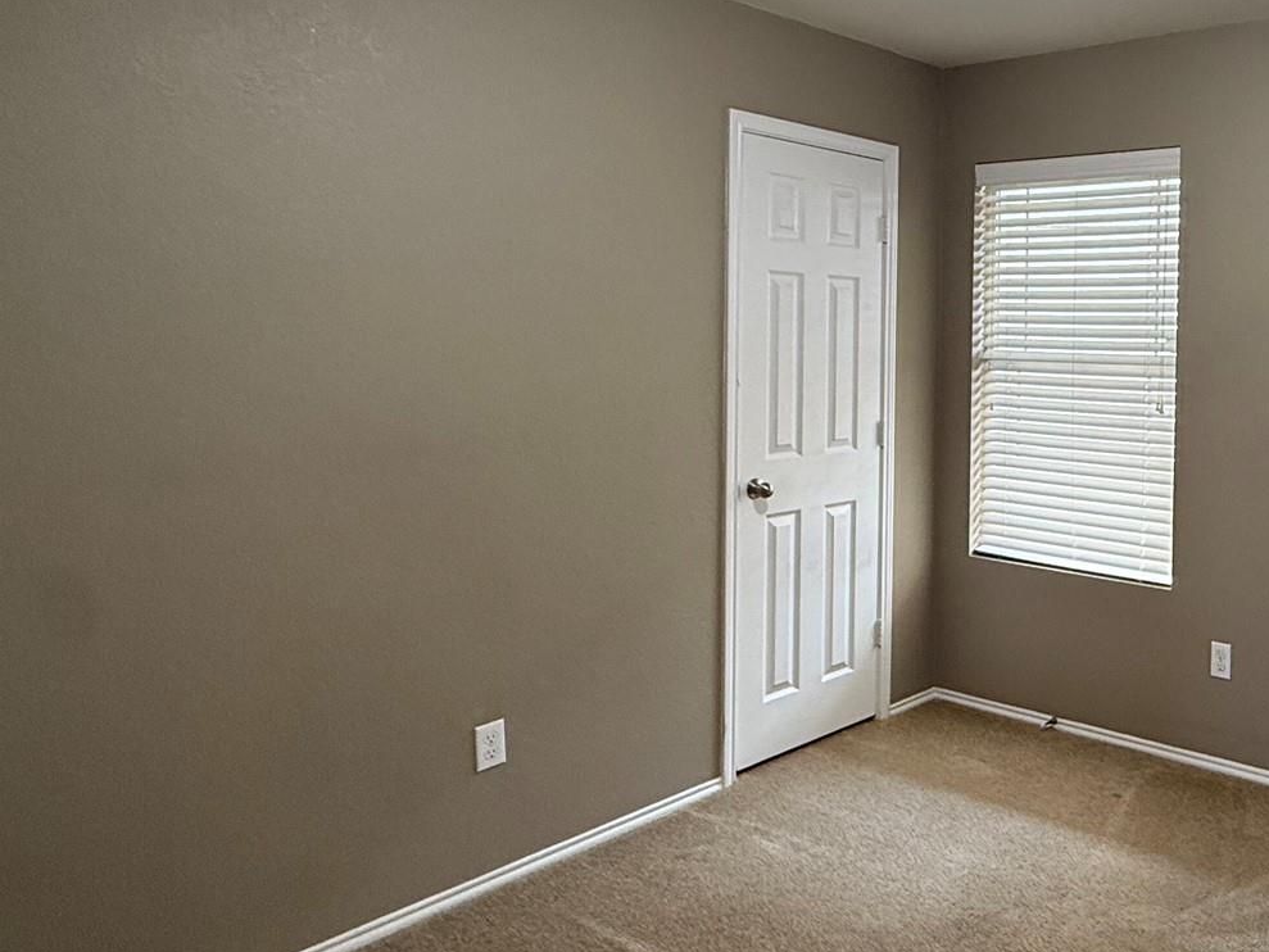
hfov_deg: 54.2
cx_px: 1129
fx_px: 1063
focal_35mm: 29
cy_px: 362
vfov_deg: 47.8
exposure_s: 1/60
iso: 250
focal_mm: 2.22
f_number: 2.2
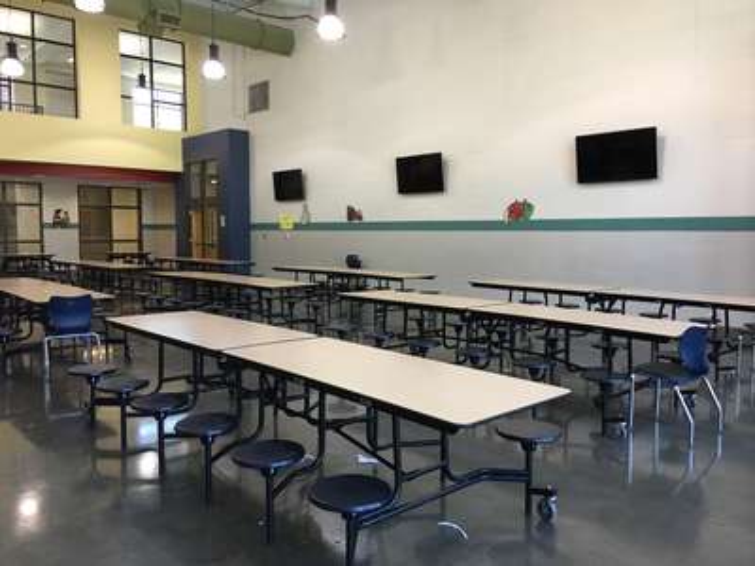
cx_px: 378
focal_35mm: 29
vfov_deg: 48.2
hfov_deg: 61.7
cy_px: 283
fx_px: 633
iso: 40
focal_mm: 4.15
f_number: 2.2
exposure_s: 1/30
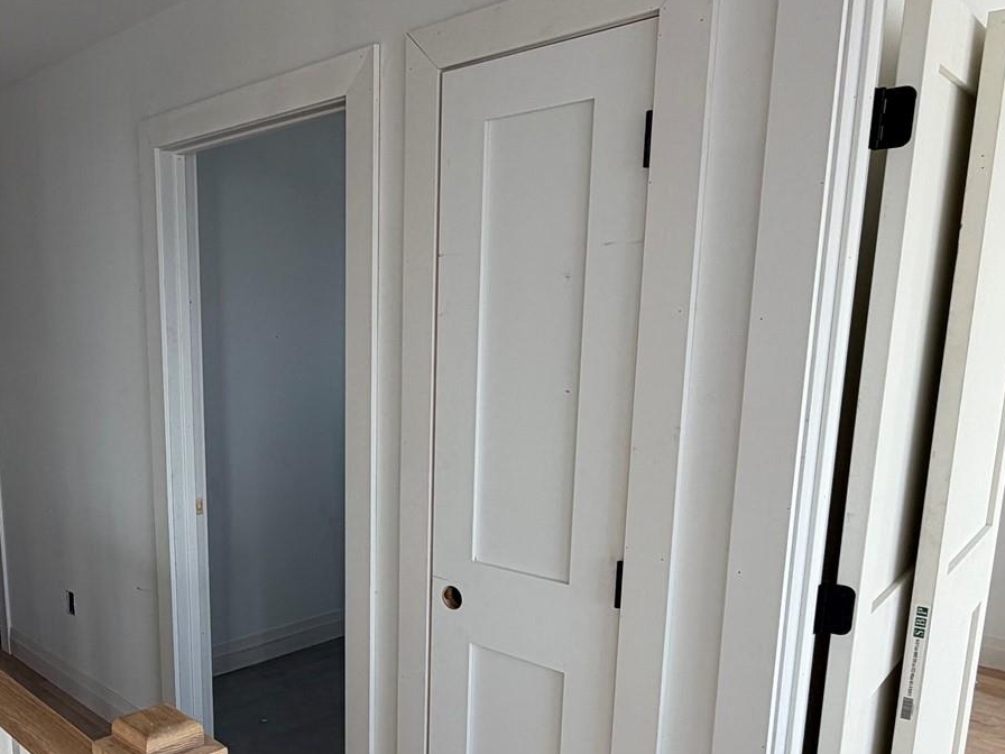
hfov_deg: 53.8
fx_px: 929
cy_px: 490
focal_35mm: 32
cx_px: 231
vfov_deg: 43.7
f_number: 2.2
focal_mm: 2.22
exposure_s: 1/121
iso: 50
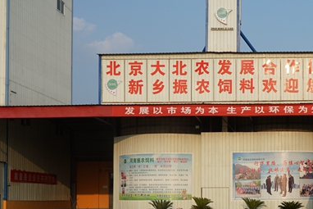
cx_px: 278
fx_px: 574
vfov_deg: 20.3
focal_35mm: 66
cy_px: 174
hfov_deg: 29.3
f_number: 5.6
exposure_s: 1/400
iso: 100
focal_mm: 28
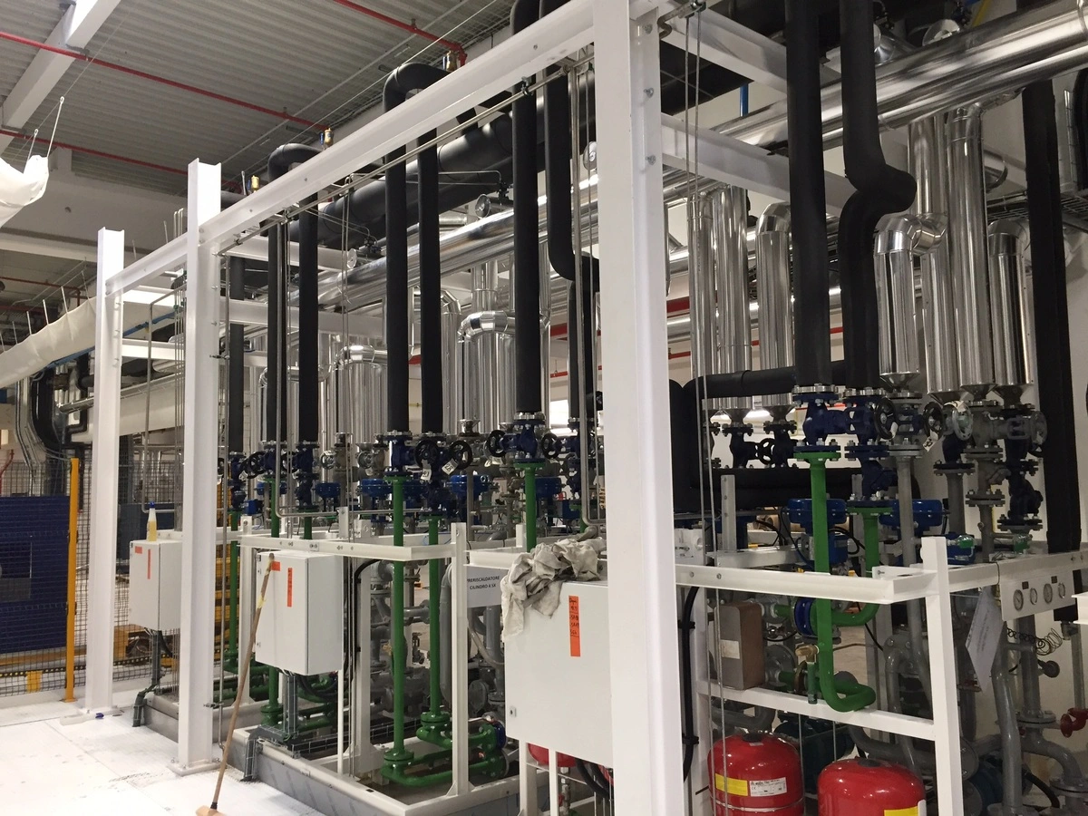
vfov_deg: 48.2
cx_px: 544
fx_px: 911
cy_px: 408
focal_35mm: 29
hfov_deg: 61.7
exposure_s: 1/33
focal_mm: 4.15
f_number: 2.2
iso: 64
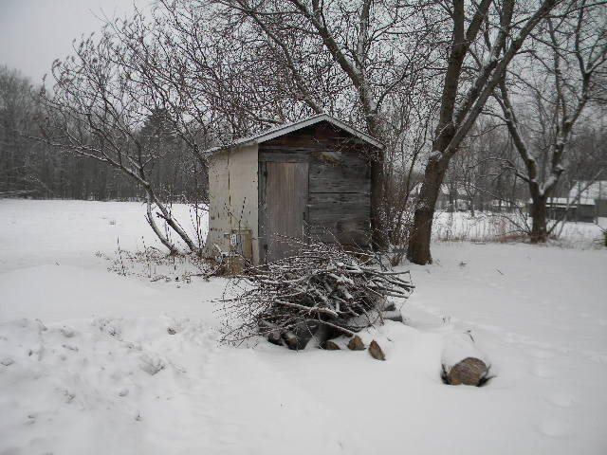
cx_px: 304
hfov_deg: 63.4
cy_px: 228
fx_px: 491
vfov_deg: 49.7
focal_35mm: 28
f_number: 3.5
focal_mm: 5
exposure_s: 1/272
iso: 80
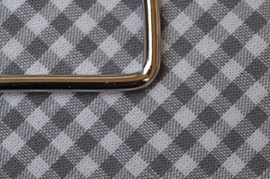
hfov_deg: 12.3
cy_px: 44
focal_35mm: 166
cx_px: 48
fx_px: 1243
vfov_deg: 8.2
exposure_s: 1/100
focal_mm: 55
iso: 400
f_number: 5.6
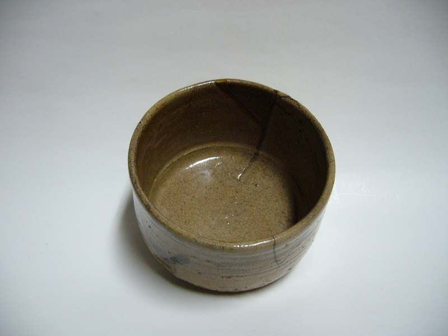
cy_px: 168
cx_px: 224
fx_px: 453
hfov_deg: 52.6
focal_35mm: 35
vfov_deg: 40.7
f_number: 2.8
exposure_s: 1/8
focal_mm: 5.8
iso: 200
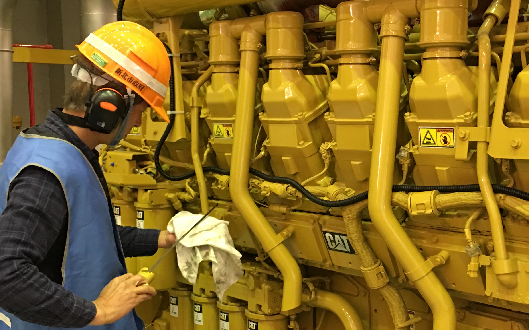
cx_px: 259
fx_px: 750
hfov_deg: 38.9
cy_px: 190
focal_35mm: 52
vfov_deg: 24.8
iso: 50
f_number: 2.2
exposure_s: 1/4
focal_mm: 4.15
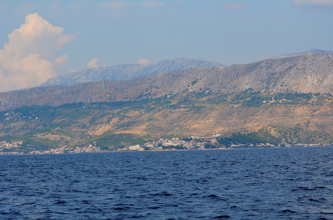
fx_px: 969
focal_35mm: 105
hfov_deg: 19.5
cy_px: 110
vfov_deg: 13.0
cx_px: 166
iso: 400
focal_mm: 70
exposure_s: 1/2000
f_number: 5.6
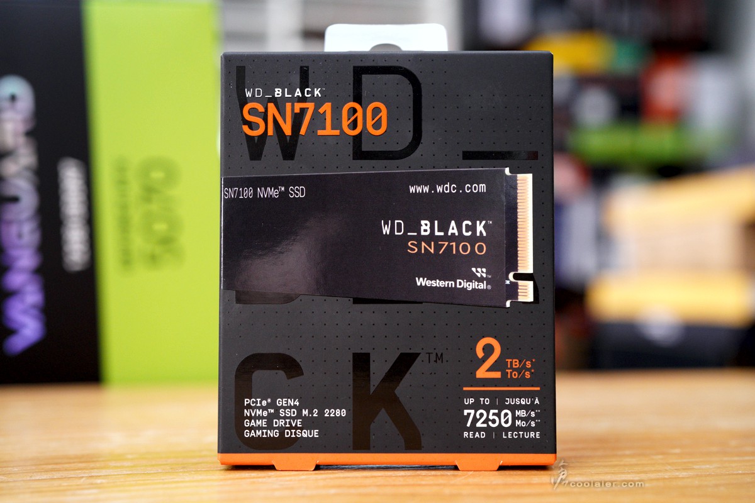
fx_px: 839
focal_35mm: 40
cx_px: 378
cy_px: 252
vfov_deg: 33.4
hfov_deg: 48.5
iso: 3200
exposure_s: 1/60
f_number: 3.5
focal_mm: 40
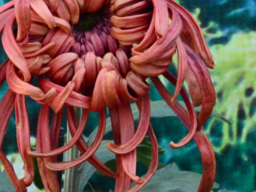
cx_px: 64
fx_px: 6222
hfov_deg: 2.4
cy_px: 98
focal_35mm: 841
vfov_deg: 1.8
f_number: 16
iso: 5600
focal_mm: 300
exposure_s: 1/250
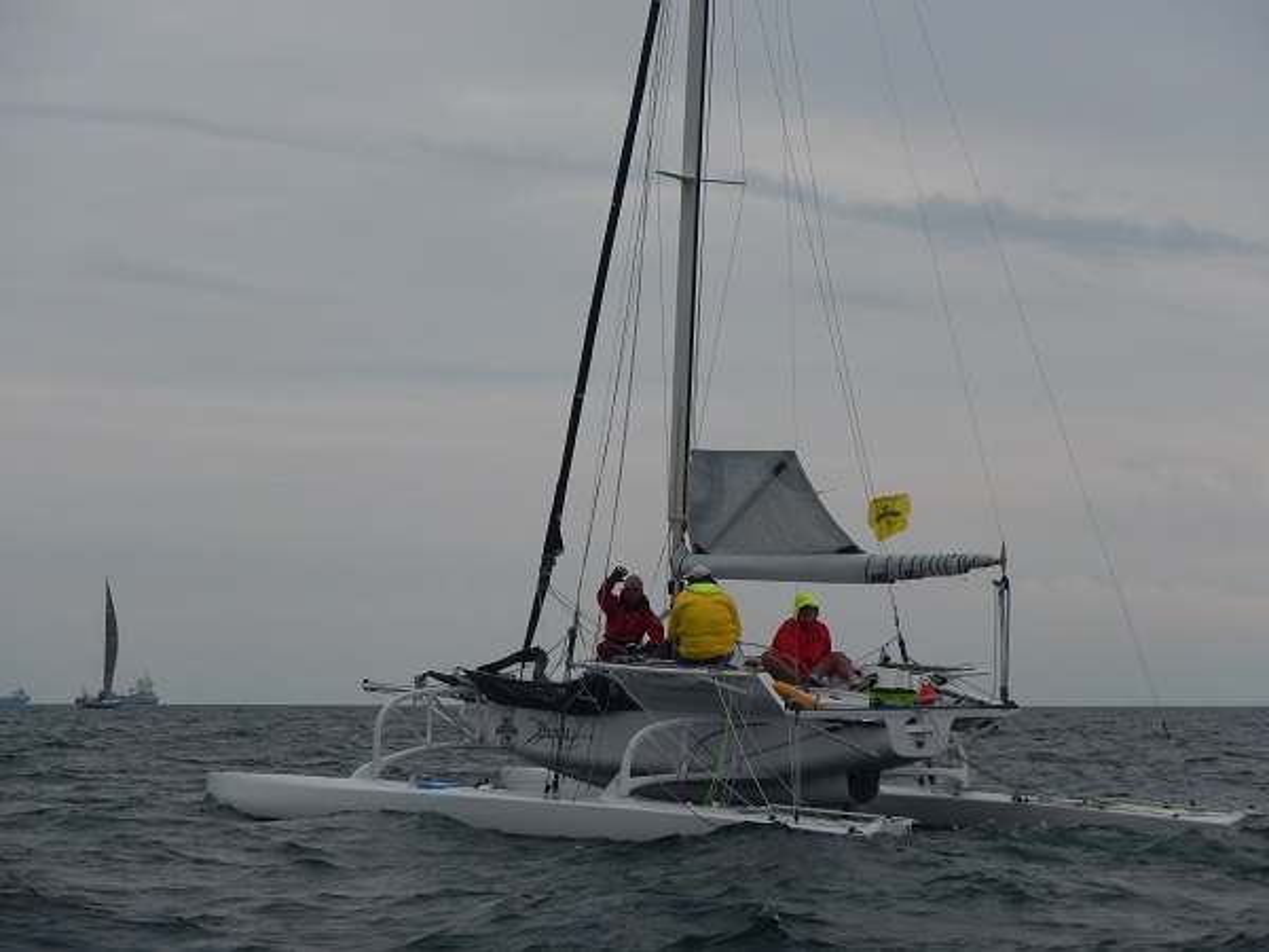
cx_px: 634
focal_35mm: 83
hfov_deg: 23.6
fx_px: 3043
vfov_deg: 17.8
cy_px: 476
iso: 125
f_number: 8.8
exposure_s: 1/400
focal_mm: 15
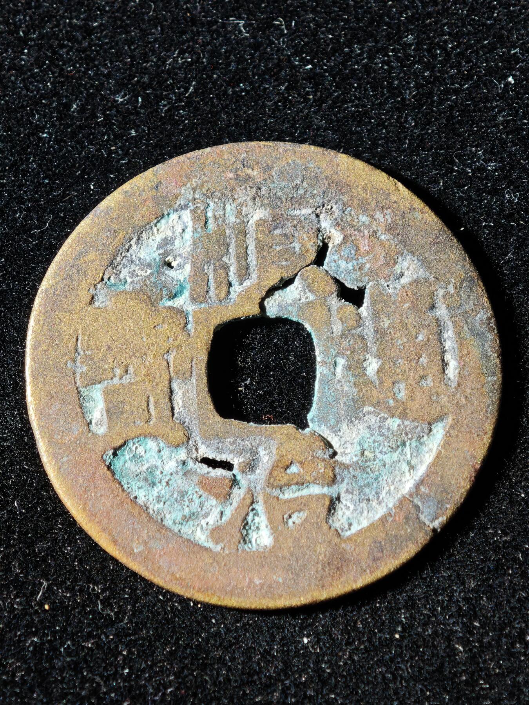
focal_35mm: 111
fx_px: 2262
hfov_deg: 13.3
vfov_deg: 17.7
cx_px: 264
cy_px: 352
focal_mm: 9
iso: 160
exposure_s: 1/100
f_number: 2
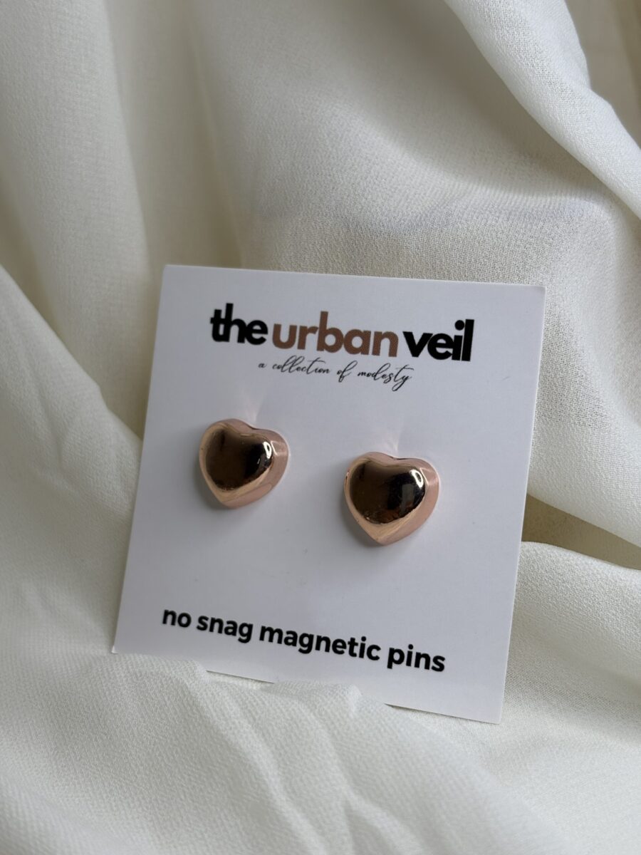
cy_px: 428
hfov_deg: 28.0
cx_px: 320
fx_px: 1284
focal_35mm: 52
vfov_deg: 36.8
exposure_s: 1/343
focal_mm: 5.96
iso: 50
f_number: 1.6
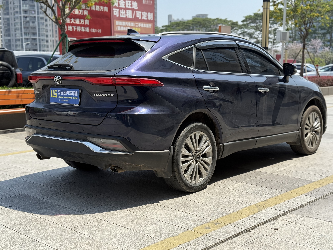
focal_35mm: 48
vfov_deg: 30.3
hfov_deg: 39.7
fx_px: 462
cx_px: 166
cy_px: 125
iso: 80
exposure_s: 1/2667
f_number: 1.78
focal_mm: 6.76
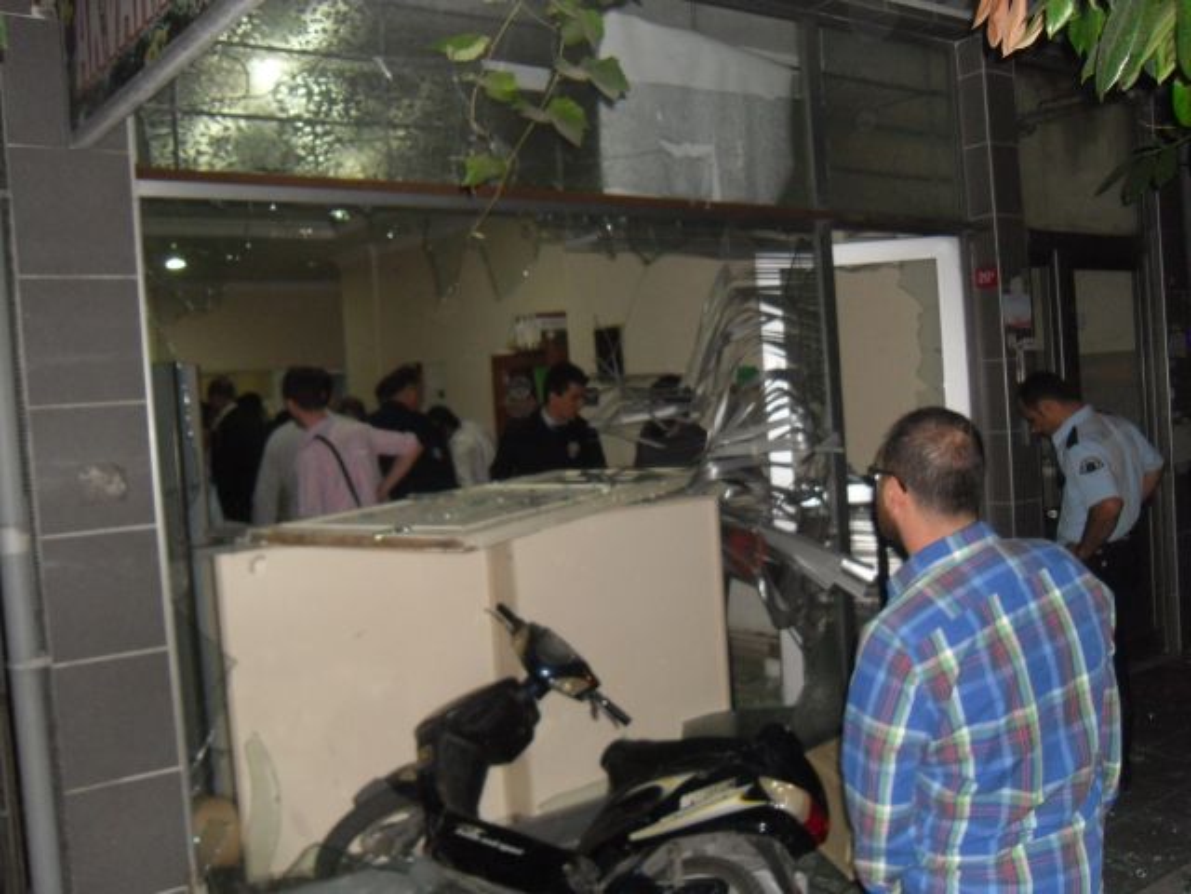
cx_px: 596
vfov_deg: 41.8
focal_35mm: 34
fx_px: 1170
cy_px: 447
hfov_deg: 54.0
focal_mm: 6
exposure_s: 1/45
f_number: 2.8
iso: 400
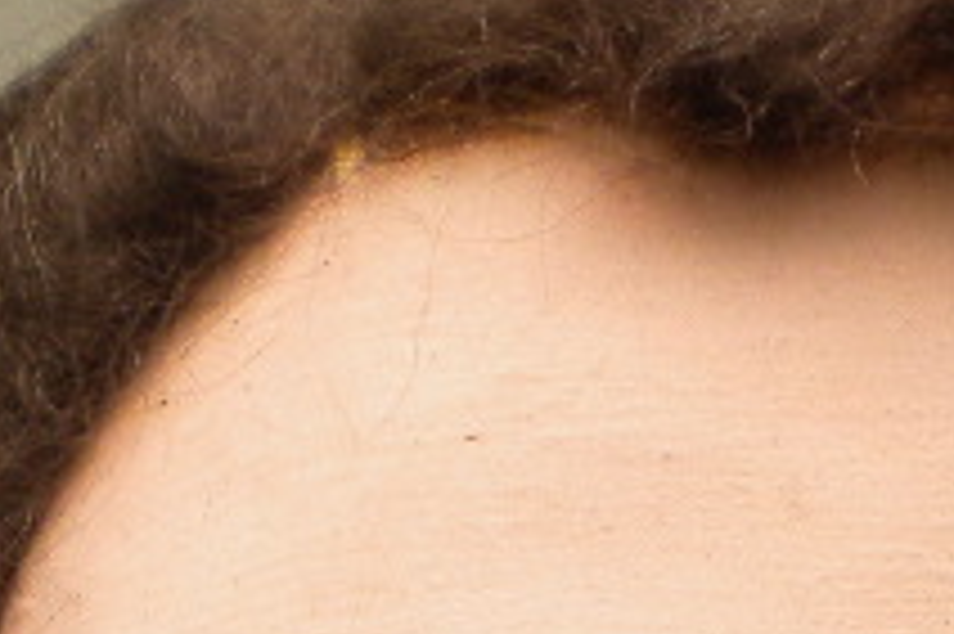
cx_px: 886
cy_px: 1632
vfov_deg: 7.2
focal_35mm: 176
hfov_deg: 11.6
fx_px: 4660
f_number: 4.6
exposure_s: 1/138
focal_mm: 6.3
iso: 80
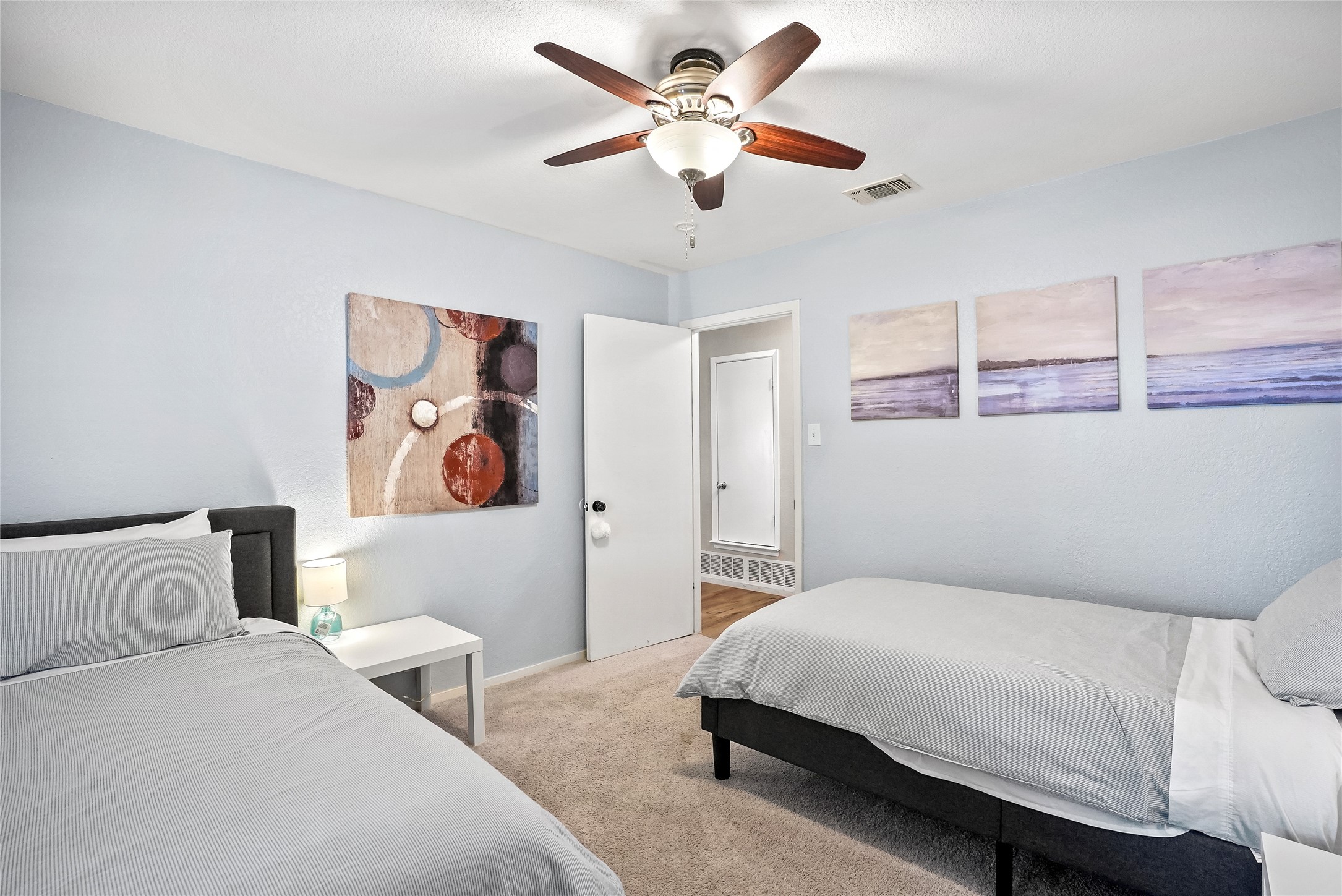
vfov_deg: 73.8
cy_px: 448
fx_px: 597
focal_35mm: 16
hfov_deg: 96.7
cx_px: 671
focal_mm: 16
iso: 5000
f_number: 7.1
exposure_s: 1/30
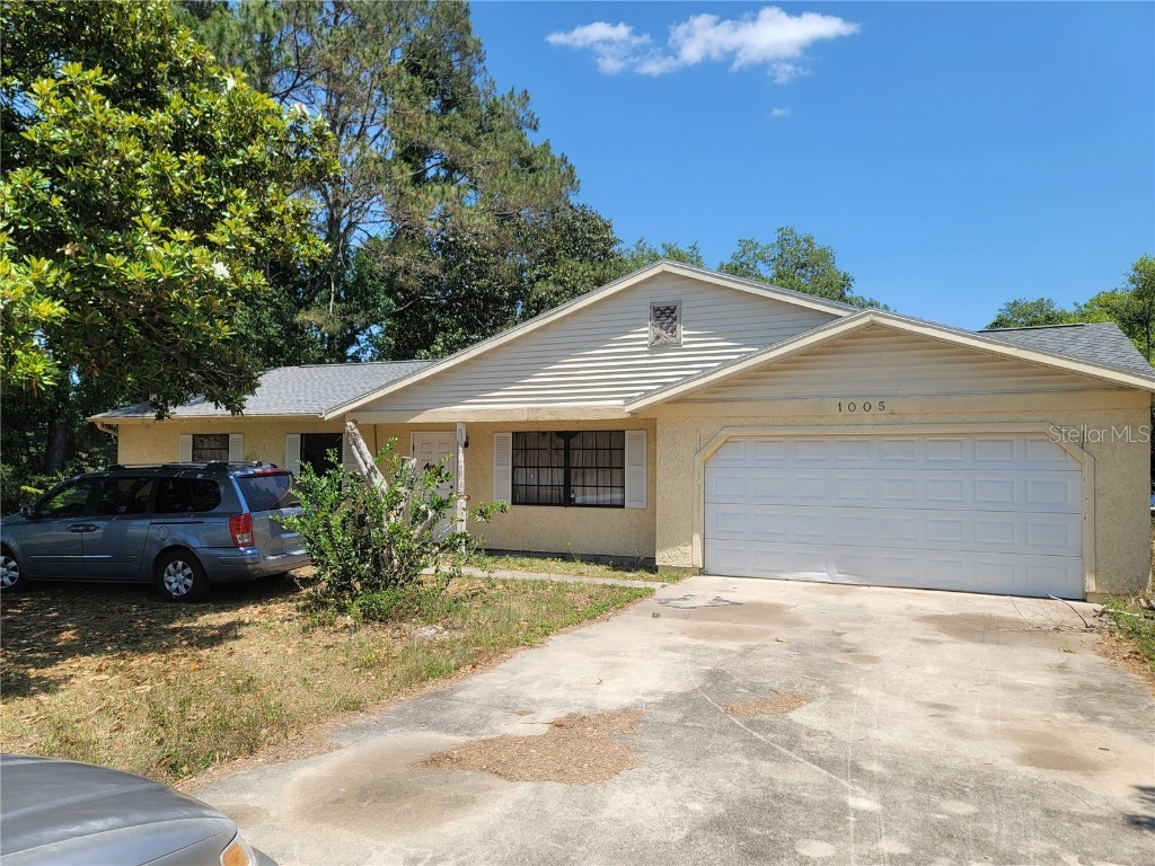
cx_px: 578
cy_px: 433
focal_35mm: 25
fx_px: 834
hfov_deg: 69.4
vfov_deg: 54.9
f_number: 1.8
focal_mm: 7
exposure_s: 1/805
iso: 20
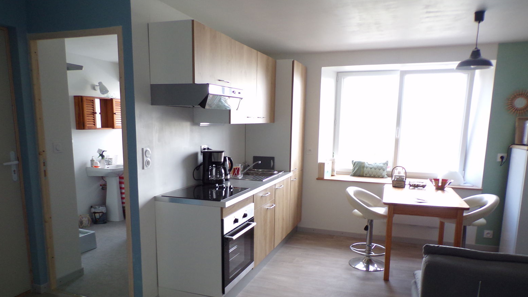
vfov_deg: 42.6
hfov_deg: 69.8
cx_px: 261
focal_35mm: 27
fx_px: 378
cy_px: 184
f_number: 3
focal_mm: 4.3
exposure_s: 1/34
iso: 159
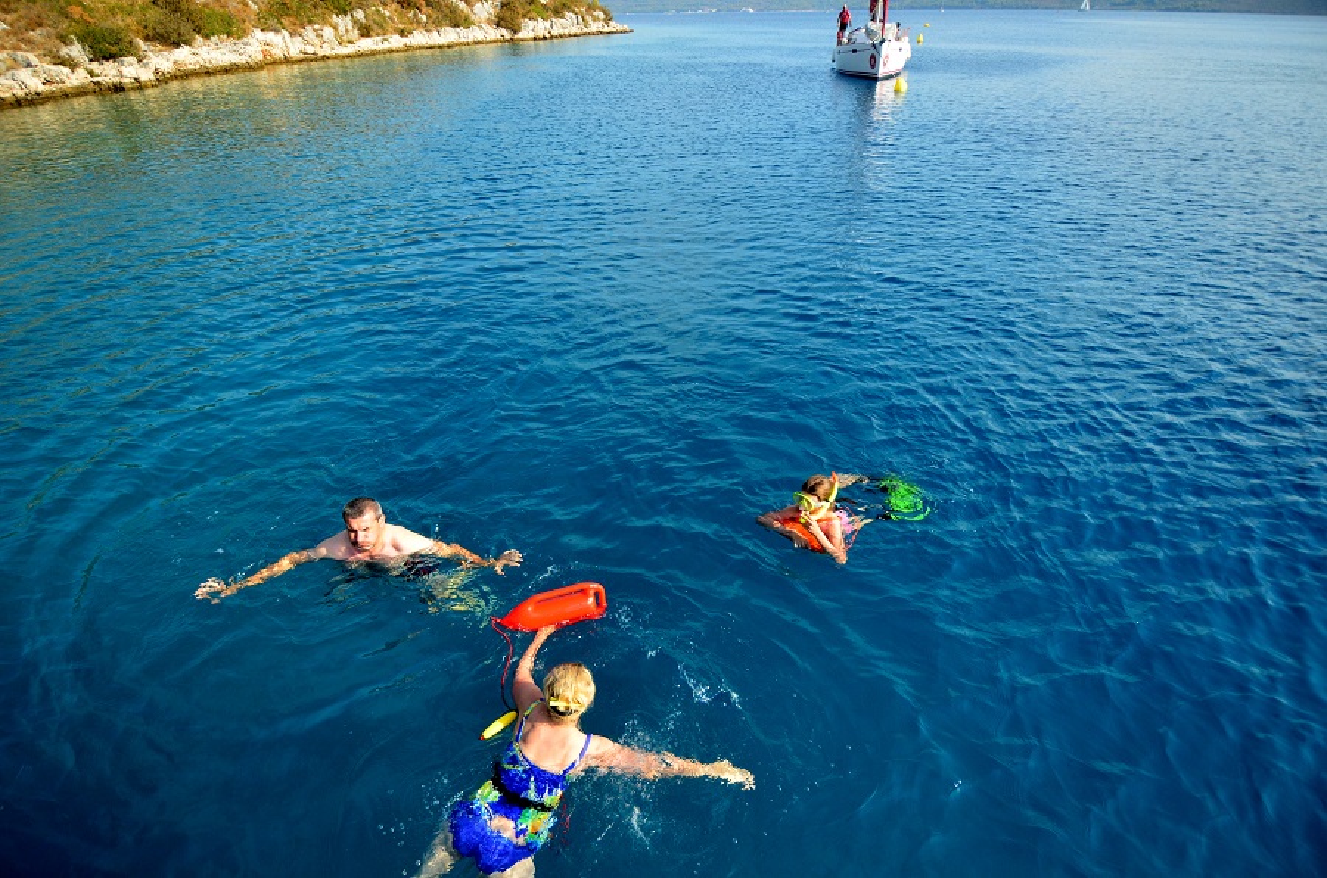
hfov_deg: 90.1
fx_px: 662
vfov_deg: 67.1
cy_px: 439
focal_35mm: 18
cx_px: 664
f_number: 4
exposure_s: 1/3200
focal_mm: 12
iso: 640
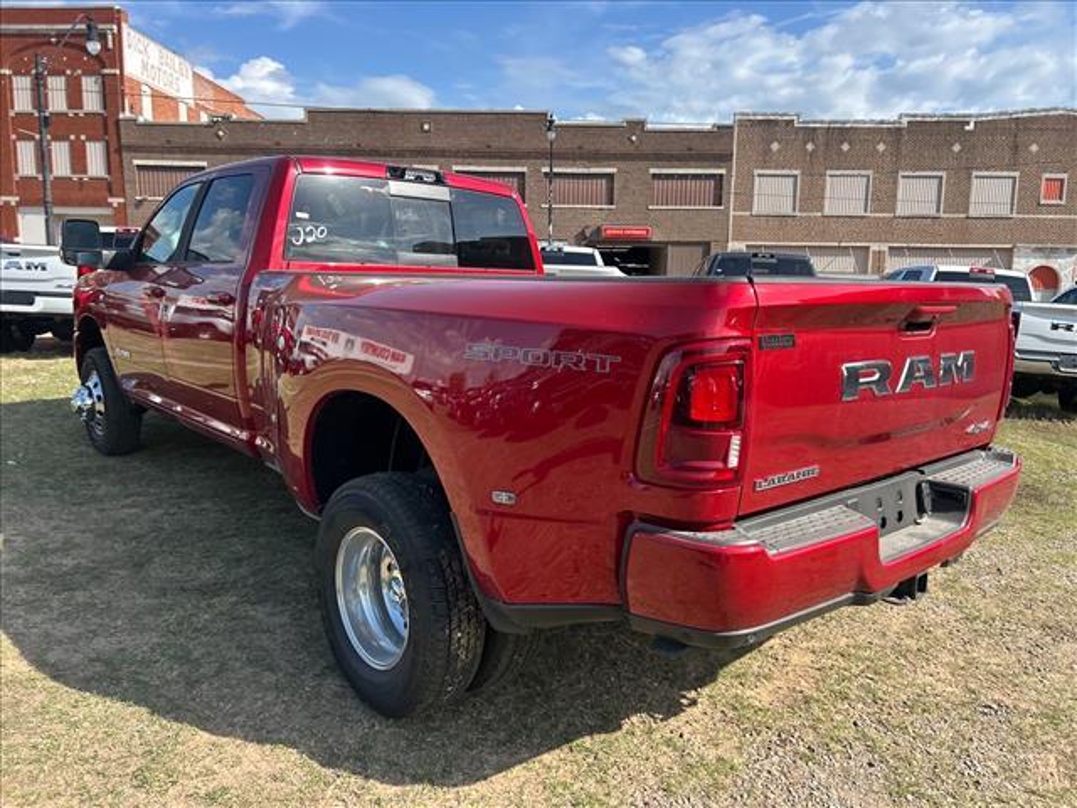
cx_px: 538
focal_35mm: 26
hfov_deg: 67.3
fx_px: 809
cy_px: 404
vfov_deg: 53.1
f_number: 1.5
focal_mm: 5.7
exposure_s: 1/1808
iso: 50
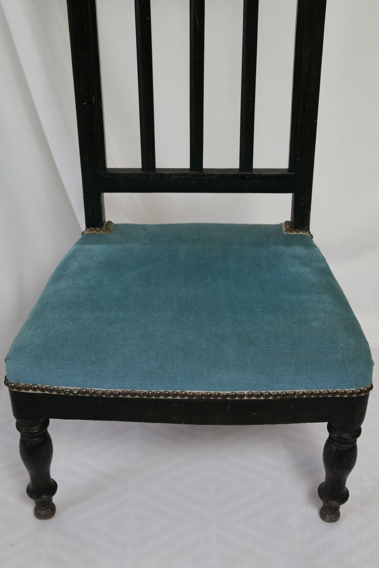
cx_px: 190
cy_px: 284
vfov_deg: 40.3
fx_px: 774
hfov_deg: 27.5
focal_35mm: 49
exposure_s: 1/60
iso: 800
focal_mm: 32
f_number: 4.5
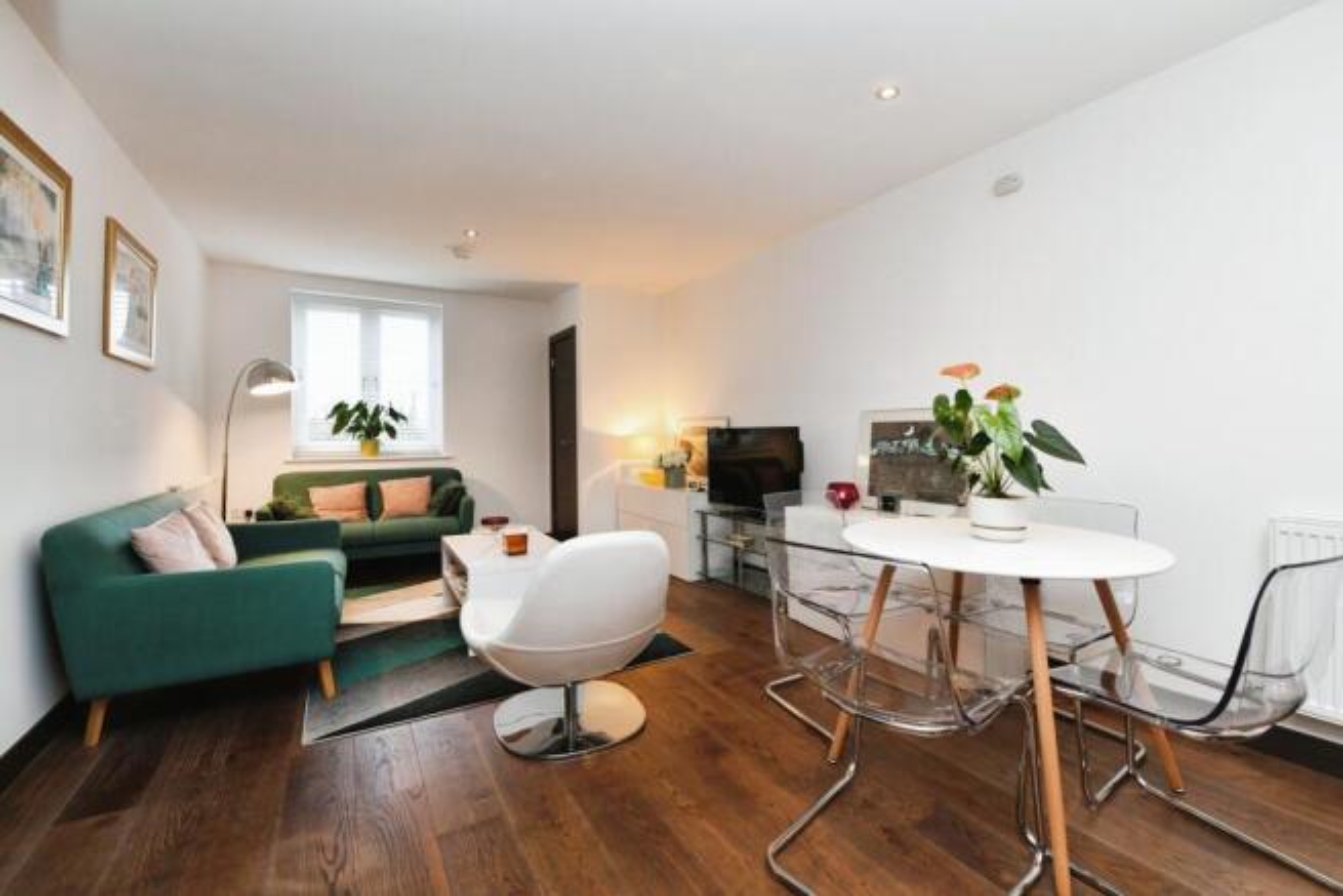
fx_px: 560
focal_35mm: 15
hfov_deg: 100.4
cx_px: 672
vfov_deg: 77.4
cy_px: 448
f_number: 6.3
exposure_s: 1/60
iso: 800
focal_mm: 15
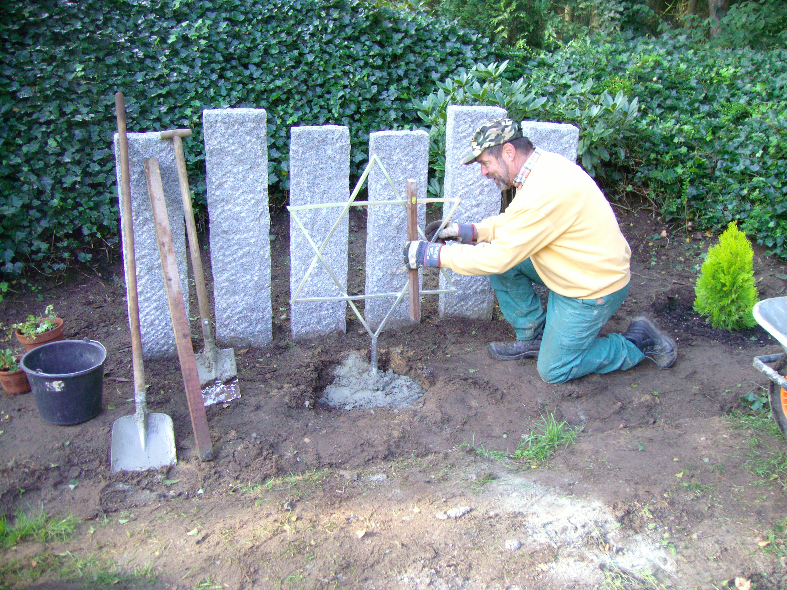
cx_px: 394
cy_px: 295
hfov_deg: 52.6
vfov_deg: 40.7
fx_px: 796
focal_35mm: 35
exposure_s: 1/54.6
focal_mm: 5.8
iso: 64
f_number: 2.8
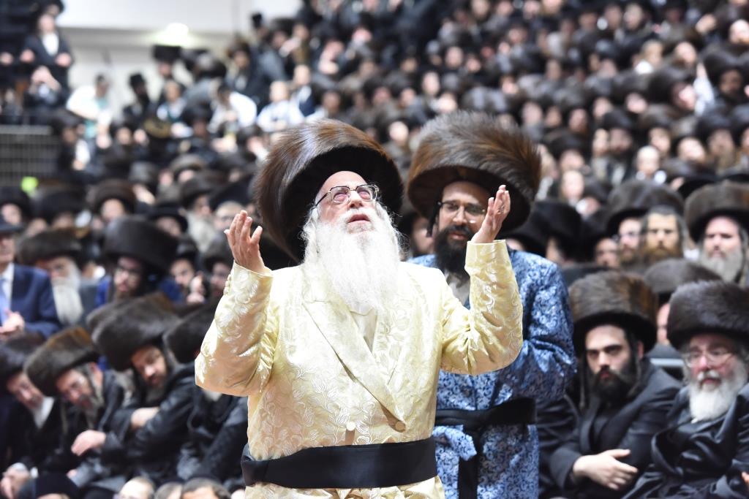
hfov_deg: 15.2
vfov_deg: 10.2
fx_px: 2809
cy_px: 250
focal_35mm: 135
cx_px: 374
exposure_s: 1/125
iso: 5000
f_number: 4.5
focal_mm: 135
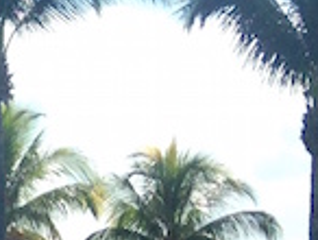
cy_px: 397
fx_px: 2080
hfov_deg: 7.8
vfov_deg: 6.5
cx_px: -577
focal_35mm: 226
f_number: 2.4
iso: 50
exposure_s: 1/3390
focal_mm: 4.12
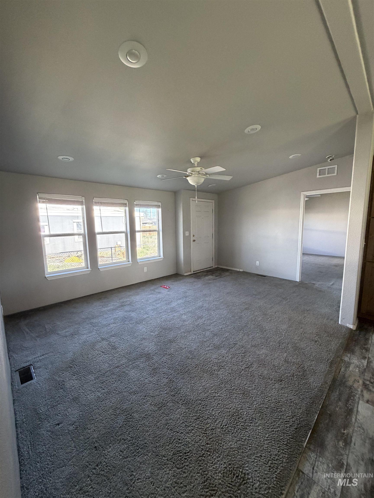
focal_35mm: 14
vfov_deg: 102.1
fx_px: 202
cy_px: 249
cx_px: 187
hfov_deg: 85.7
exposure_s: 1/82
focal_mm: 2.22
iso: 320
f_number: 2.2
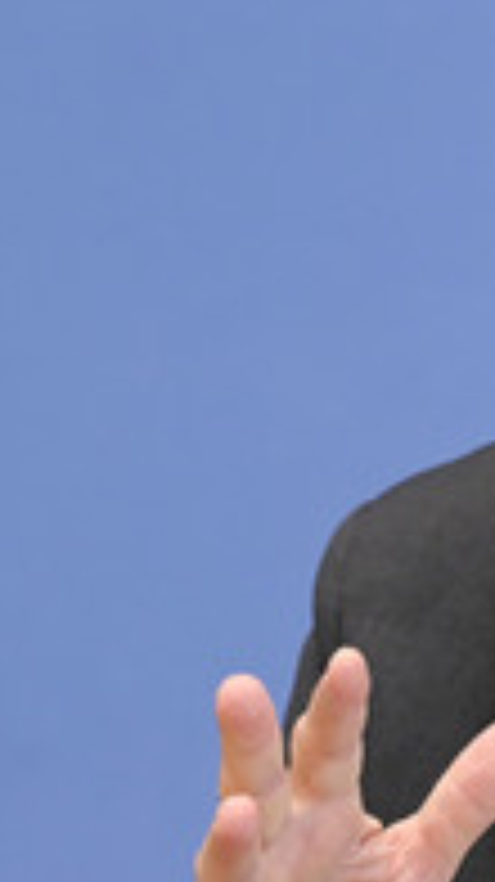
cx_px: 929
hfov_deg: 4.5
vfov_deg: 8.1
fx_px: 6194
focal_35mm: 265
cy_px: 310
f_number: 5.6
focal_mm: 110
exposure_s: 1/500
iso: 3200
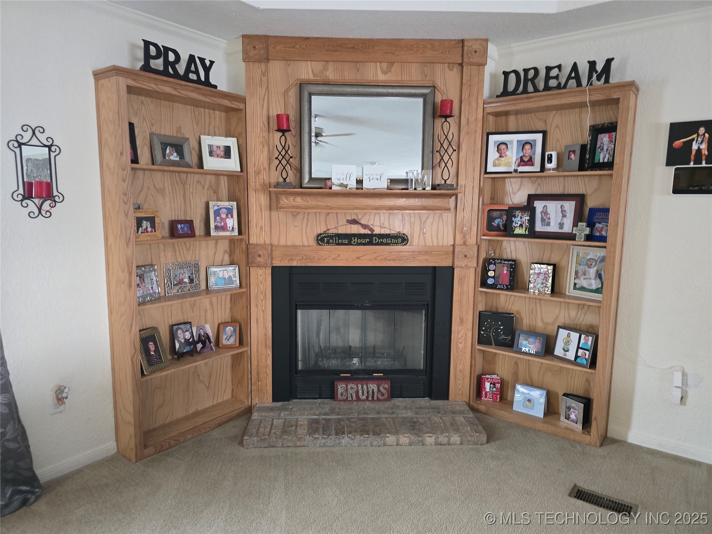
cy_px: 267
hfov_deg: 73.9
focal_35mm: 23
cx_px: 356
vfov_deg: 58.9
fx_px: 473
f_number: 1.7
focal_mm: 6.3
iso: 800
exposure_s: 1/60
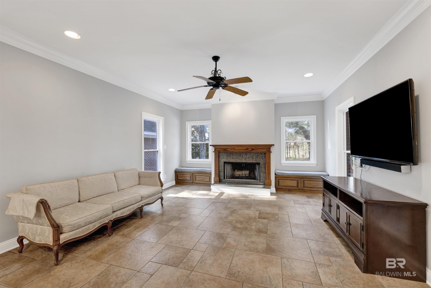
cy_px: 144
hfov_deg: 100.4
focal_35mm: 15
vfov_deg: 77.3
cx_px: 216
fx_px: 180
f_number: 11
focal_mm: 15
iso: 400
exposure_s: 1/2.5
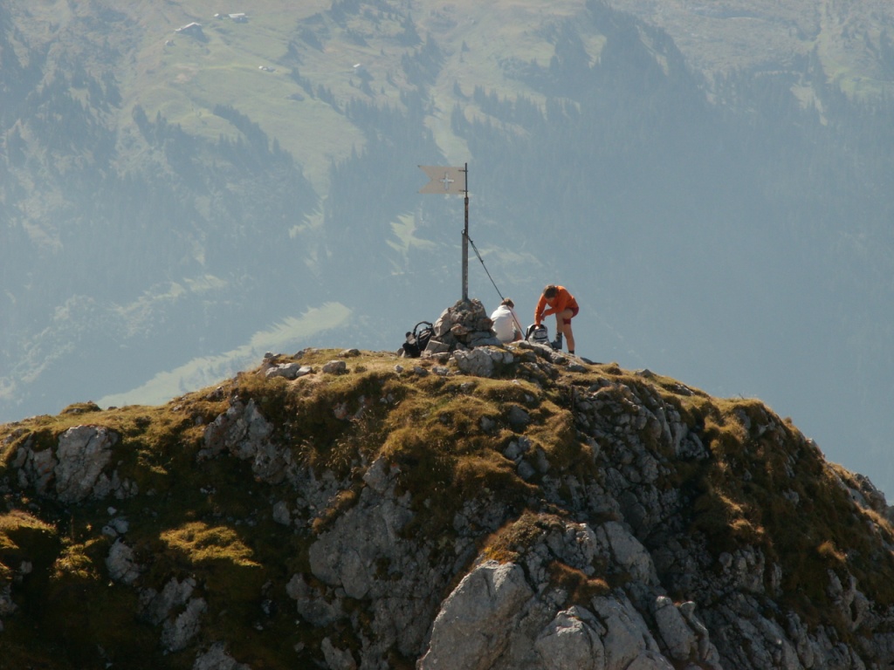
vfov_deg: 7.9
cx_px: 447
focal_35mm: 188
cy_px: 335
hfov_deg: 10.5
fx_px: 4855
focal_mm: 30.72
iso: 50
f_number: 8
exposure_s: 1/125
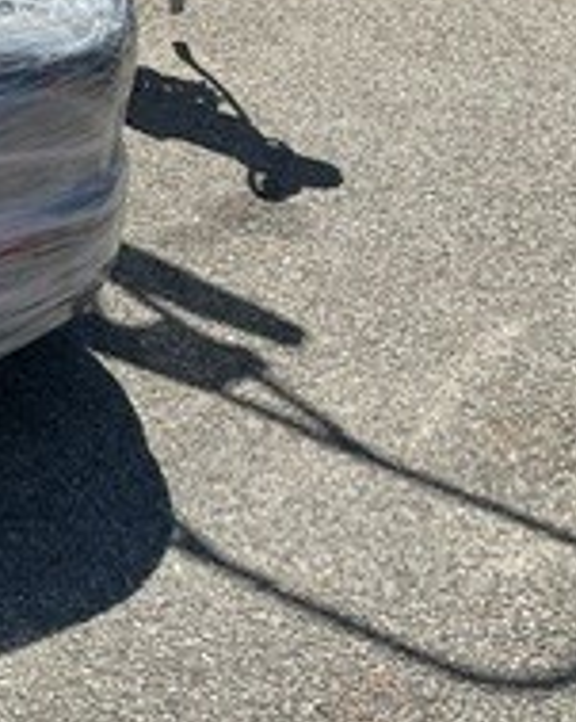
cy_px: 432
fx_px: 2047
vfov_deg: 19.9
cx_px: -381
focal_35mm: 96
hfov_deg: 14.5
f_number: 1.8
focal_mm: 3
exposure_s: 1/1451
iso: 16
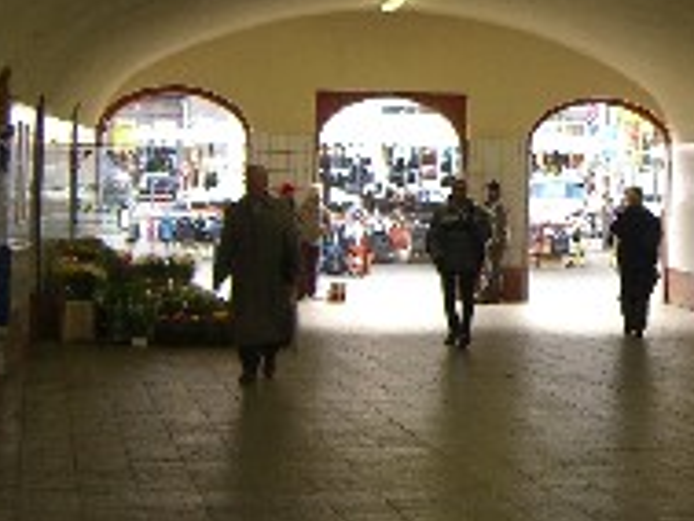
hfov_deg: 16.4
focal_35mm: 117
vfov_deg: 12.6
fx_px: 2347
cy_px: 127
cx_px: 725
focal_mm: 7.9
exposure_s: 1/60
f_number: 2.8
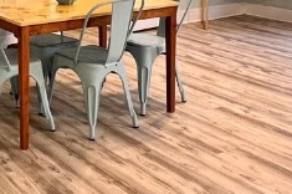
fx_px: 478
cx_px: -36
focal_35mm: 59
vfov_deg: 21.5
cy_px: -32
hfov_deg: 30.2
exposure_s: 1/60
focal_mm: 1.57
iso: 200
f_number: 1.8
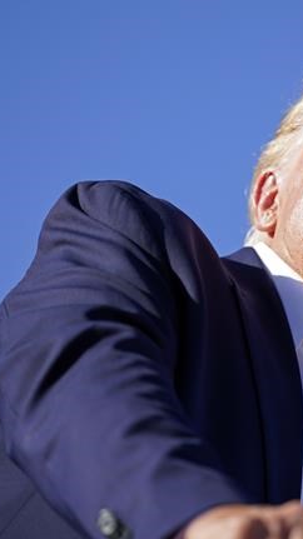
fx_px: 4520
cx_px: 327
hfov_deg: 3.8
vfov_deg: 6.8
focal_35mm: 316
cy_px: 270
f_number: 2.8
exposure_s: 1/2500
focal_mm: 200
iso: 200
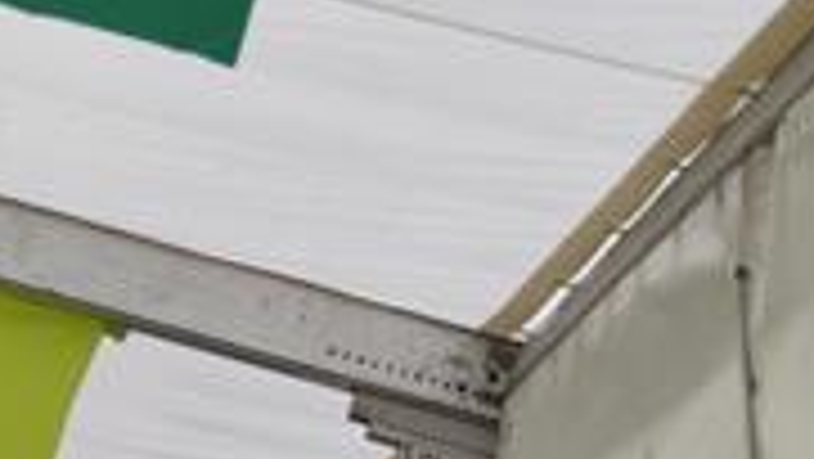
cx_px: -198
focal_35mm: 173
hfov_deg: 12.1
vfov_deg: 6.8
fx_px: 3742
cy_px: 864
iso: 200
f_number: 5
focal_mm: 25
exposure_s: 1/200
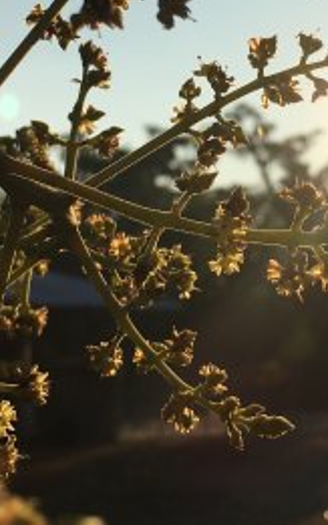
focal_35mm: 72
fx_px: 1030
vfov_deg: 28.2
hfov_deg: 18.0
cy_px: 130
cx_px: 229
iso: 25
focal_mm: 4.15
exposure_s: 1/4525
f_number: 2.2
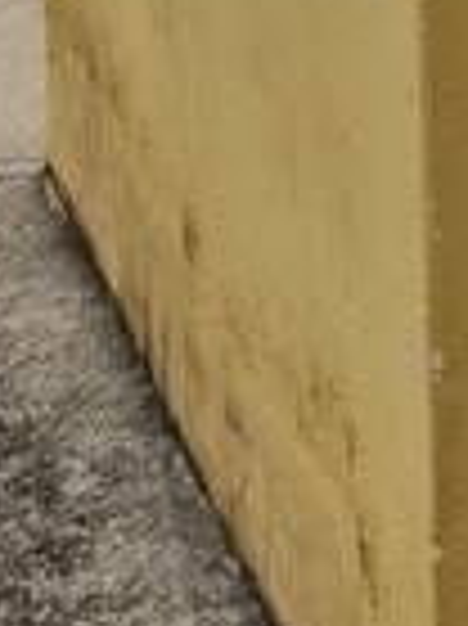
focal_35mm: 101
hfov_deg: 13.0
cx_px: 896
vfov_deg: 16.7
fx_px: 1823
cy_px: -441
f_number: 2.2
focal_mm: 1.74
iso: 50
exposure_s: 1/1400
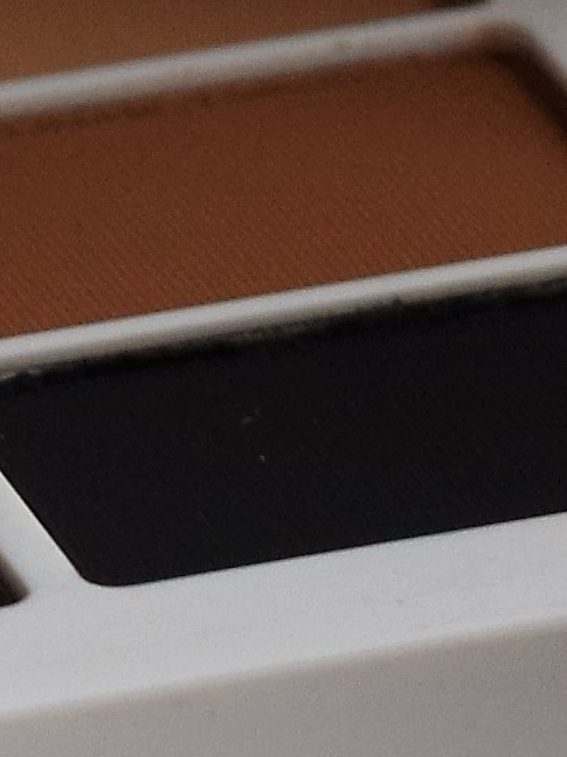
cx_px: -41
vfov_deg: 2.3
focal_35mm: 861
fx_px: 18831
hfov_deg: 1.7
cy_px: -42
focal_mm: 55
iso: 400
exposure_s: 1/100
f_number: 5.6
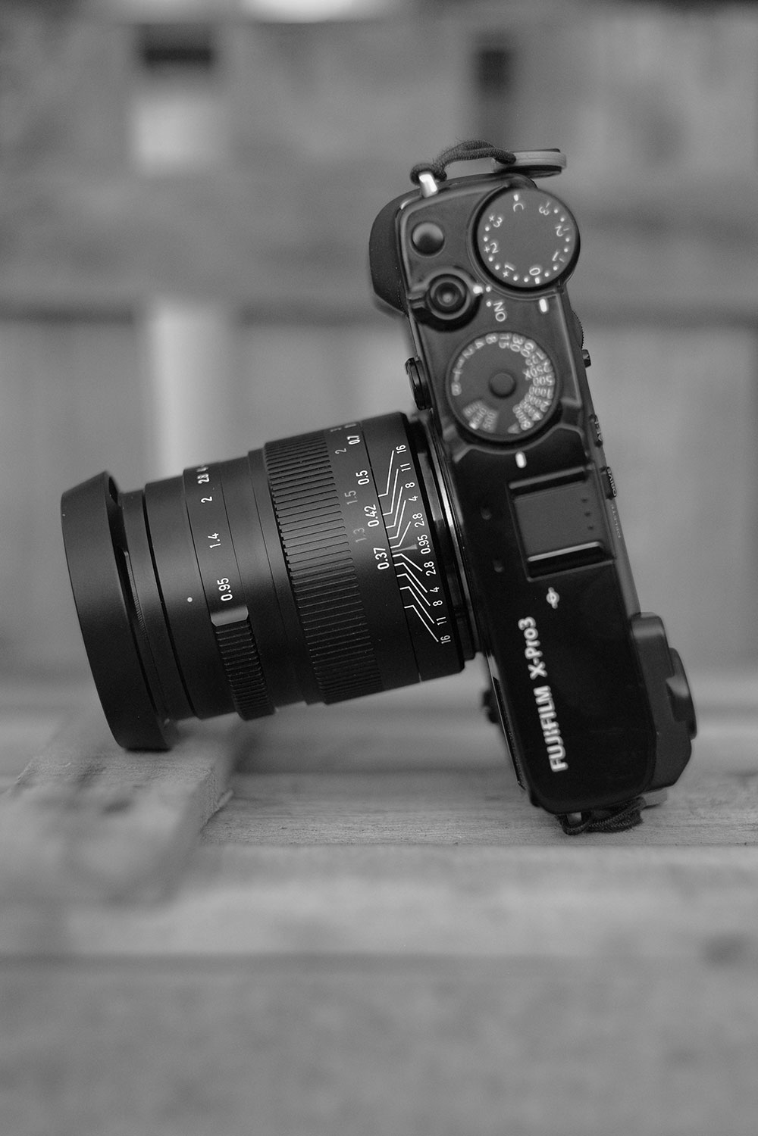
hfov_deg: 16.3
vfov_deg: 24.2
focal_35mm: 84
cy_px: 568
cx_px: 379
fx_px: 2653
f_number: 2
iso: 640
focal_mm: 56
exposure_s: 1/160
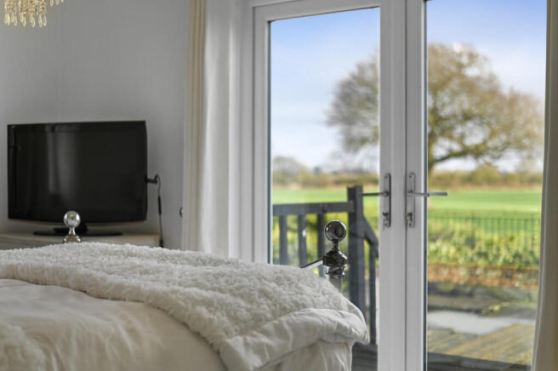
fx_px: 774
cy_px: 186
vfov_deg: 26.9
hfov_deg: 39.6
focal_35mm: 50
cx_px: 279
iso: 400
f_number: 1.8
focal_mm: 50
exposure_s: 1/400
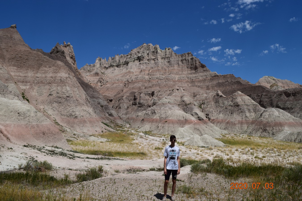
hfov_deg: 67.4
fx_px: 226
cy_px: 100
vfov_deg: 47.9
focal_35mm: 27
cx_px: 151
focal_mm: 18
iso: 200
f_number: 11
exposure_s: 1/500
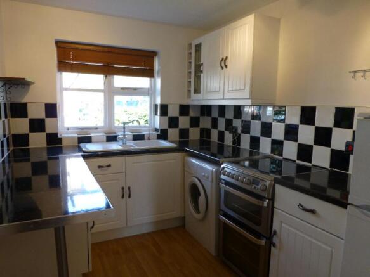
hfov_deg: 71.6
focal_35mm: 24
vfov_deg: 56.8
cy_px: 138
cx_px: 185
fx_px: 256
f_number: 3.3
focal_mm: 4.3
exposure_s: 1/60
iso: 160
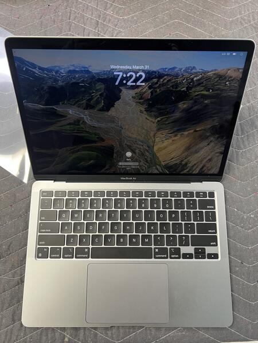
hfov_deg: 53.1
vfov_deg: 67.3
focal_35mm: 26
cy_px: 172
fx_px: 258
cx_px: 129
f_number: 1.5
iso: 160
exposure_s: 1/60
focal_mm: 5.7
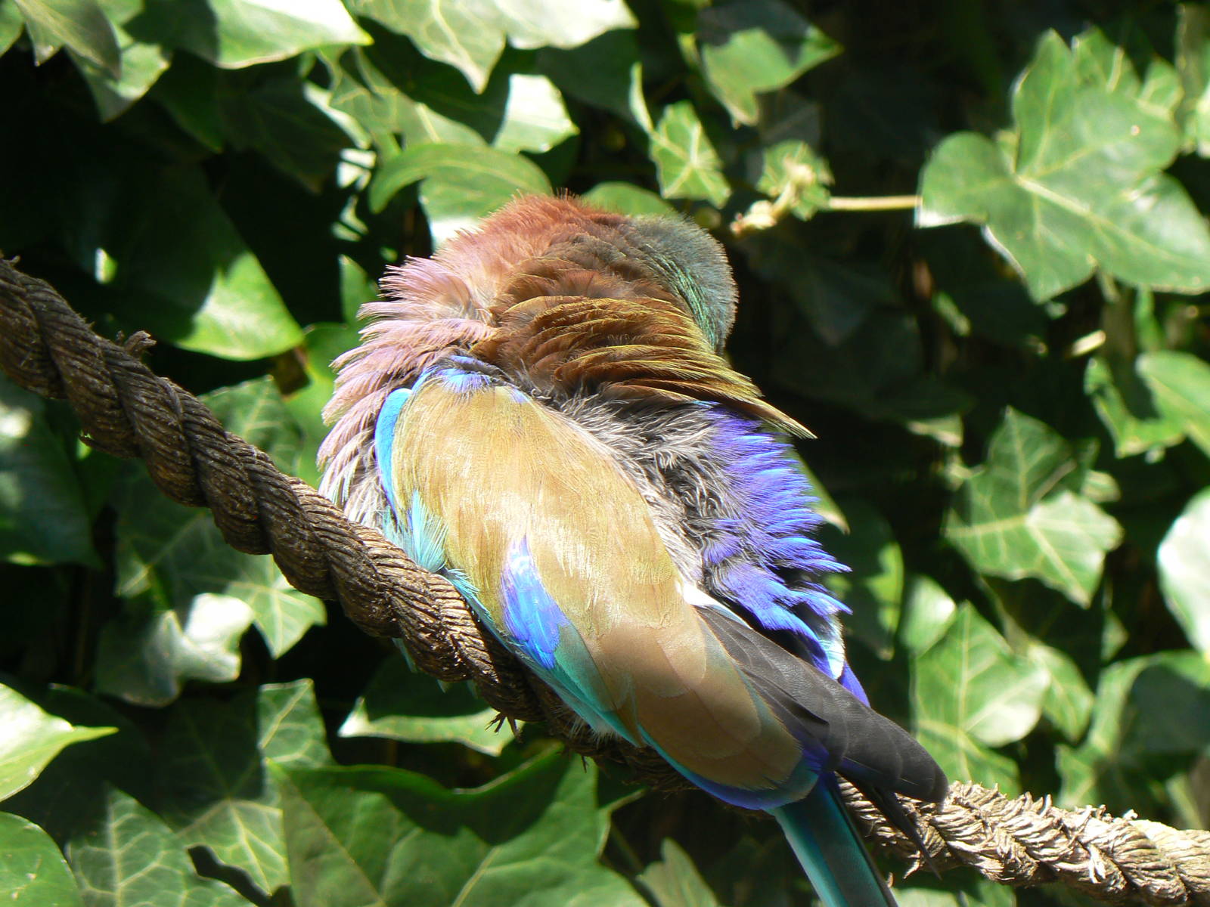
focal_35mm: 237
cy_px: 454
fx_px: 8284
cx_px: 605
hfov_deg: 8.4
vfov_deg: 6.3
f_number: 4
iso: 80
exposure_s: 1/100
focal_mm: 39.5
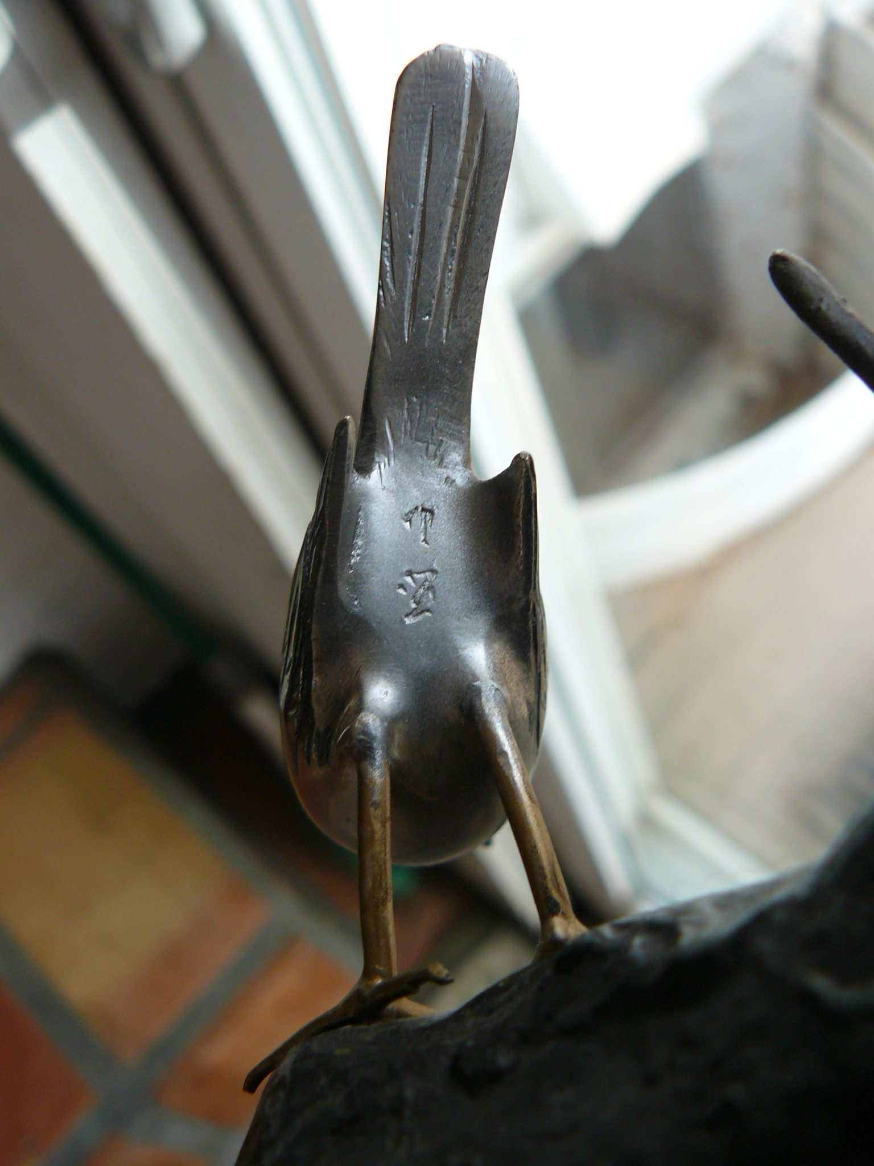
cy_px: 583
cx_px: 437
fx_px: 1212
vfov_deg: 51.4
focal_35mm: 36
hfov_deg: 39.7
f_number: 2.8
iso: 100
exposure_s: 1/80
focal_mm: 6
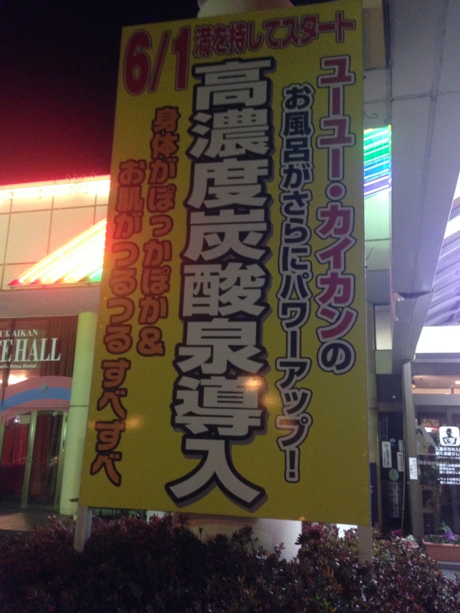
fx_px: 585
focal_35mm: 33
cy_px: 306
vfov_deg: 55.4
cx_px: 230
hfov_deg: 42.9
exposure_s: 1/15
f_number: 2.4
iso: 500
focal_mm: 4.12
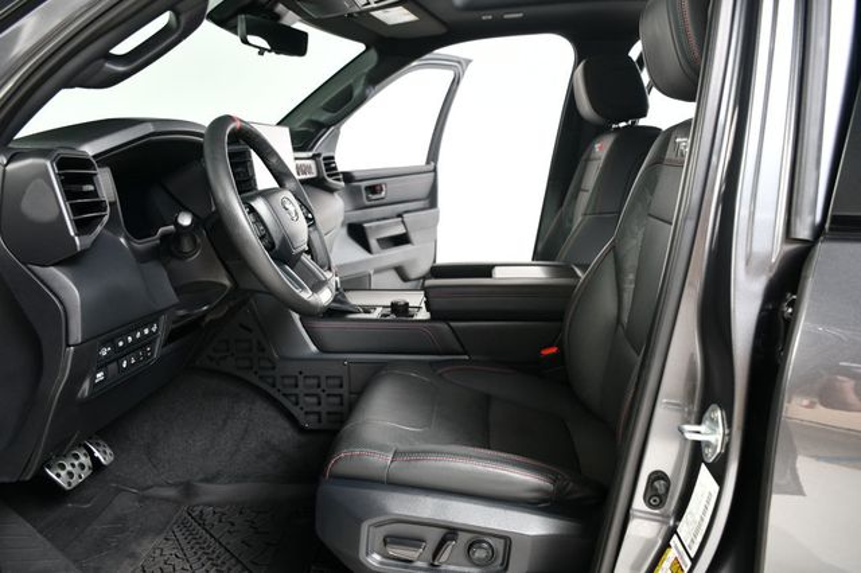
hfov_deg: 67.4
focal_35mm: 27
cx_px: 430
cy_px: 286
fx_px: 645
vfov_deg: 47.9
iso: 100
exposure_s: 1/160
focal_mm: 18
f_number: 3.5
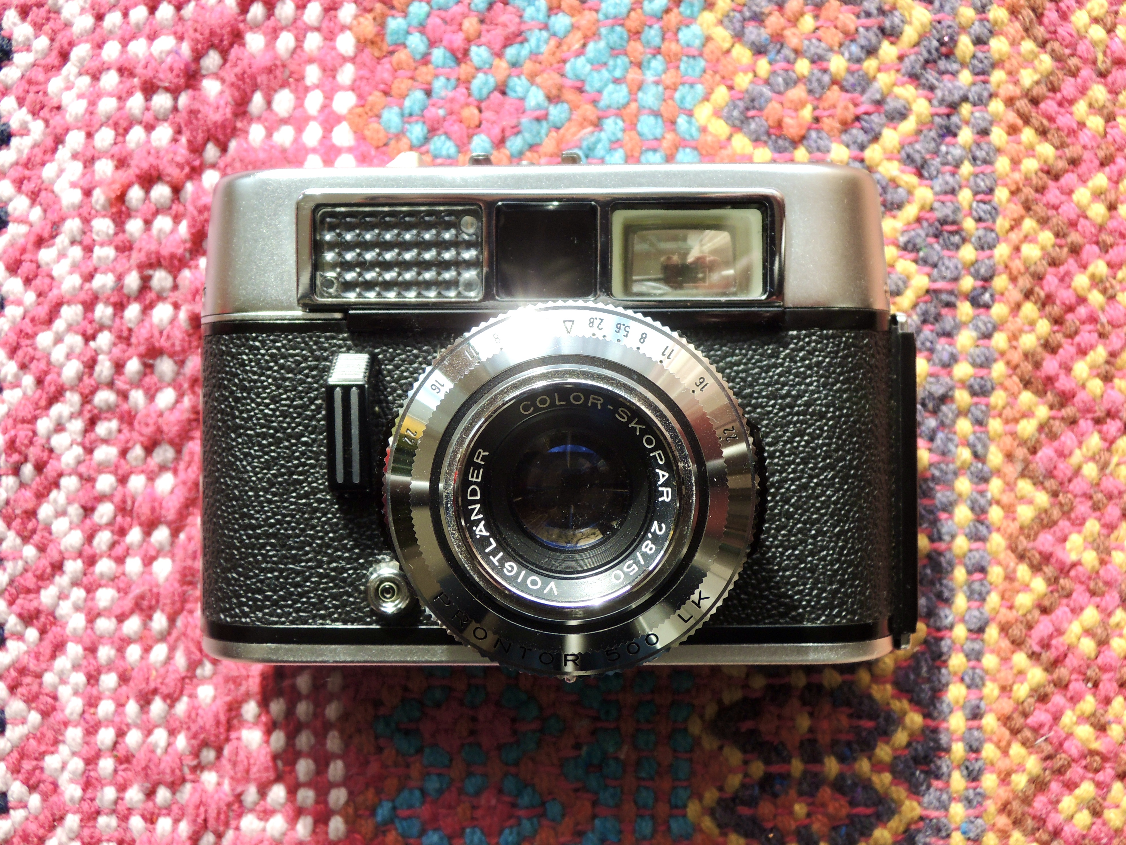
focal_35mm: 35
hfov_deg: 52.6
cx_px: 563
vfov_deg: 40.7
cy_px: 422
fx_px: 1139
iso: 100
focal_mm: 6.3
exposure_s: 1/400
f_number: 3.2
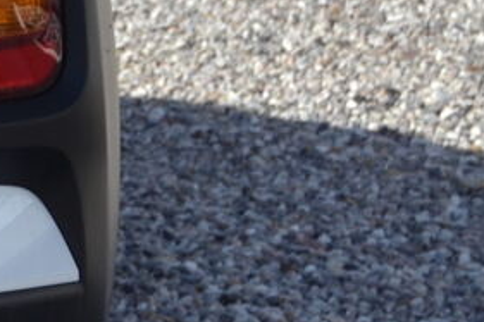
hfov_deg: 6.1
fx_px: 4138
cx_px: -1073
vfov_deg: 4.4
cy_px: -184
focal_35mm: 308
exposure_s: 1/250
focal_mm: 30
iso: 100
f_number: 8
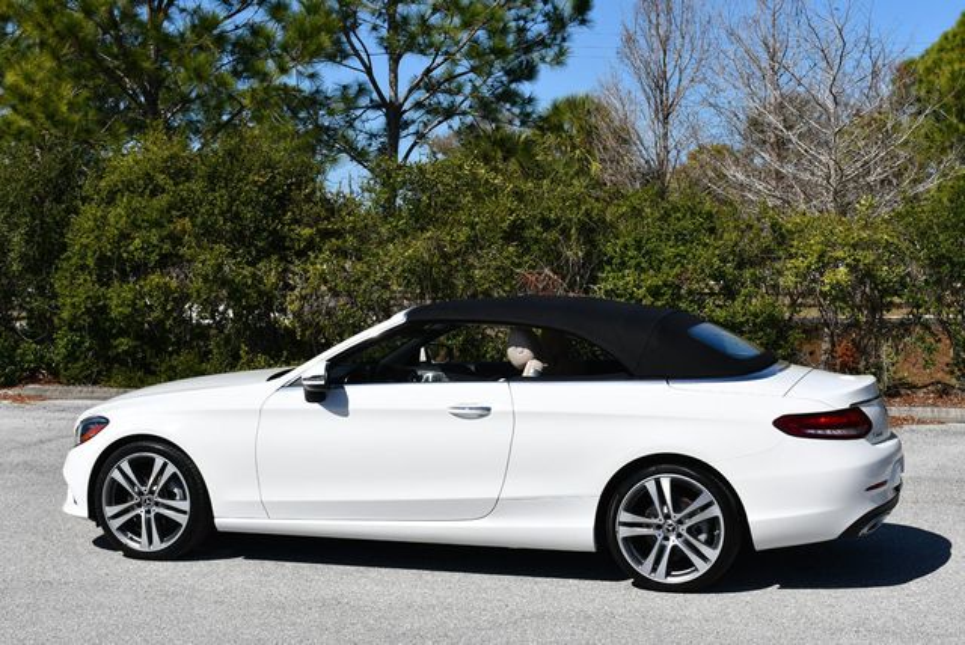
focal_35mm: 60
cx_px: 482
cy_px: 322
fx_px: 1610
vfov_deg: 22.7
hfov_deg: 33.4
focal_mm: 30
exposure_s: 1/320
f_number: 9
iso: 100
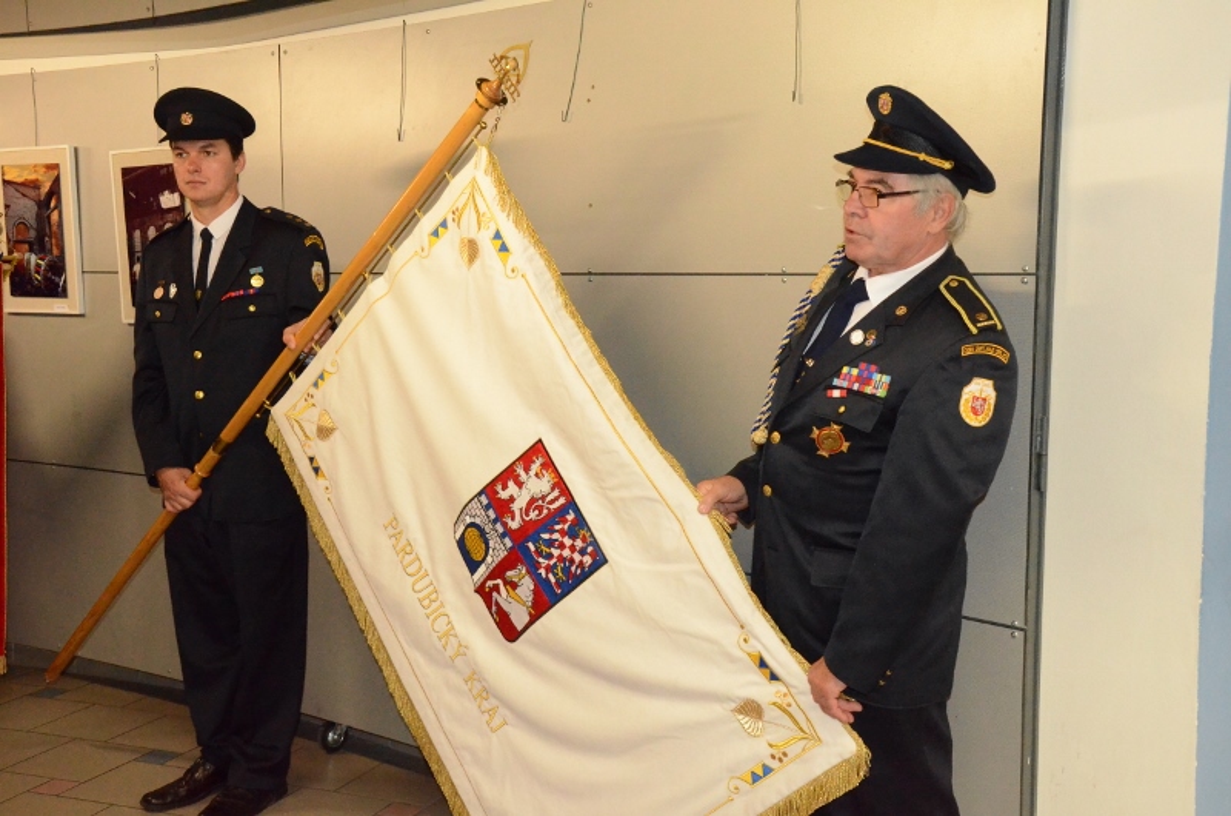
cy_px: 408
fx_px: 1433
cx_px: 616
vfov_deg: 31.8
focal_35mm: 42
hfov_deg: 46.5
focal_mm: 28
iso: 6400
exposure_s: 1/60
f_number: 8
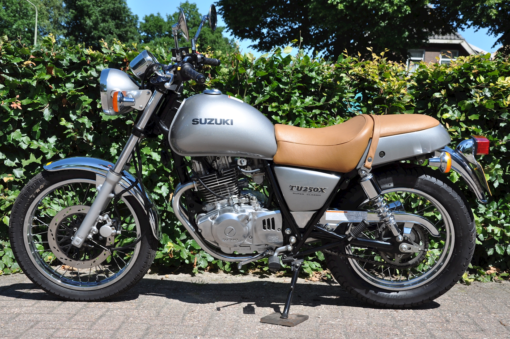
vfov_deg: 23.7
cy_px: 170
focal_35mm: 57
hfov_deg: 35.1
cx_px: 255
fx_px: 806
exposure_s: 1/320
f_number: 9
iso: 200
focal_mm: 38
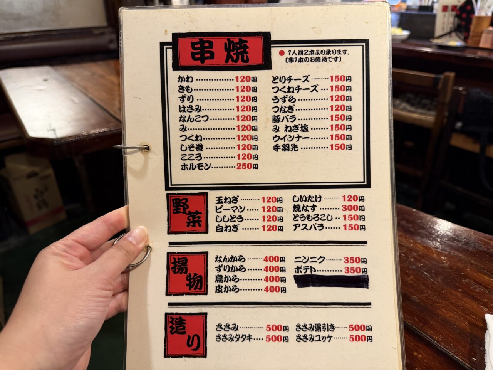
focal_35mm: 24
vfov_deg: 56.8
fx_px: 342
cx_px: 246
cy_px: 185
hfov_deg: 71.6
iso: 250
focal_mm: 6.76
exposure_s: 1/60
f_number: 1.78
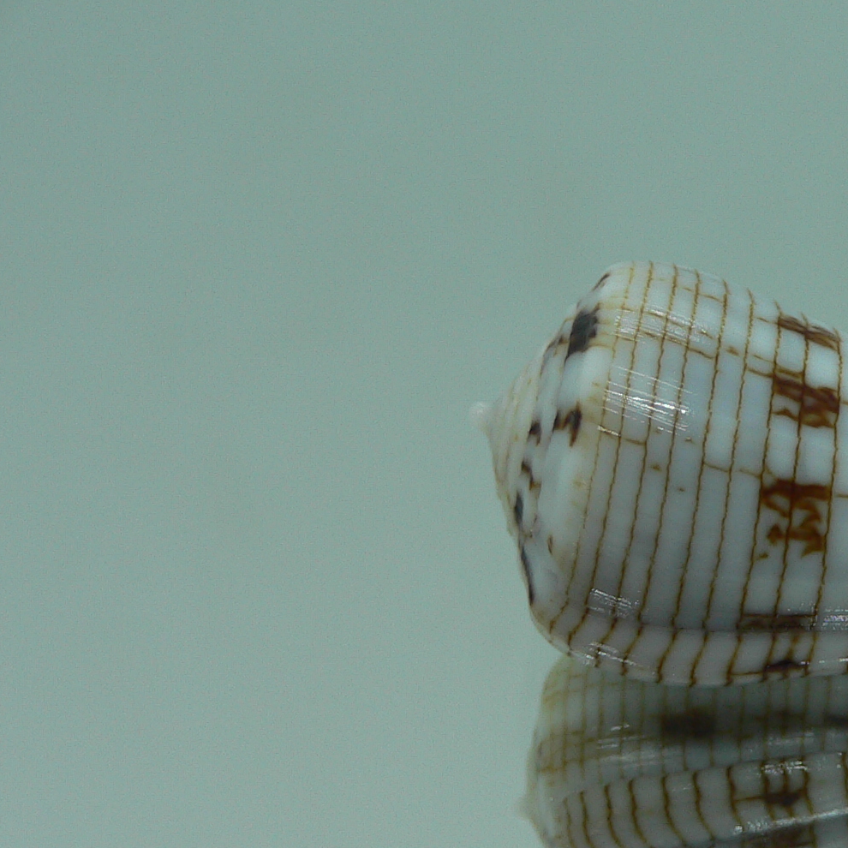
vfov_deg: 27.2
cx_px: 787
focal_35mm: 63
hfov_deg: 26.3
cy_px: 537
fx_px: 1746
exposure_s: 1/60
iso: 80
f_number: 2.8
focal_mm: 4.6
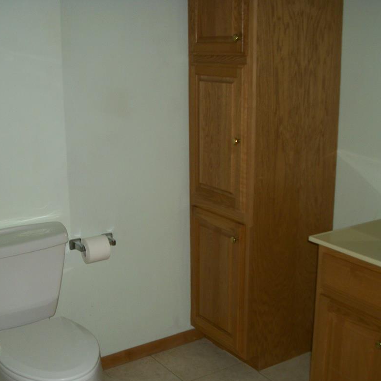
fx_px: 573
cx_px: 187
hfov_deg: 36.8
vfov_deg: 36.6
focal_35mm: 46
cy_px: 232
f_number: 2.9
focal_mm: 5.7
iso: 80
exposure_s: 1/30
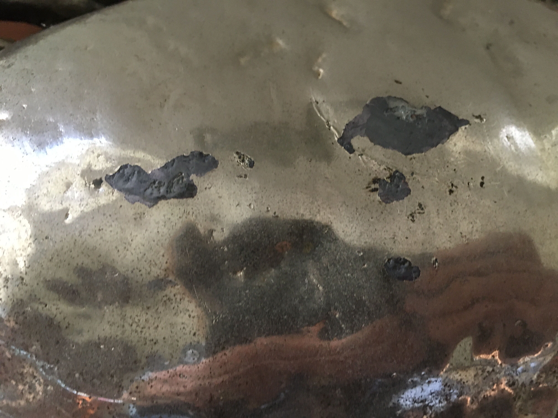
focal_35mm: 29
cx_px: 279
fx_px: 467
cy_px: 209
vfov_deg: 48.2
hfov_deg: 61.7
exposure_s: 1/17
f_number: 2.2
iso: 200
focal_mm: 4.15
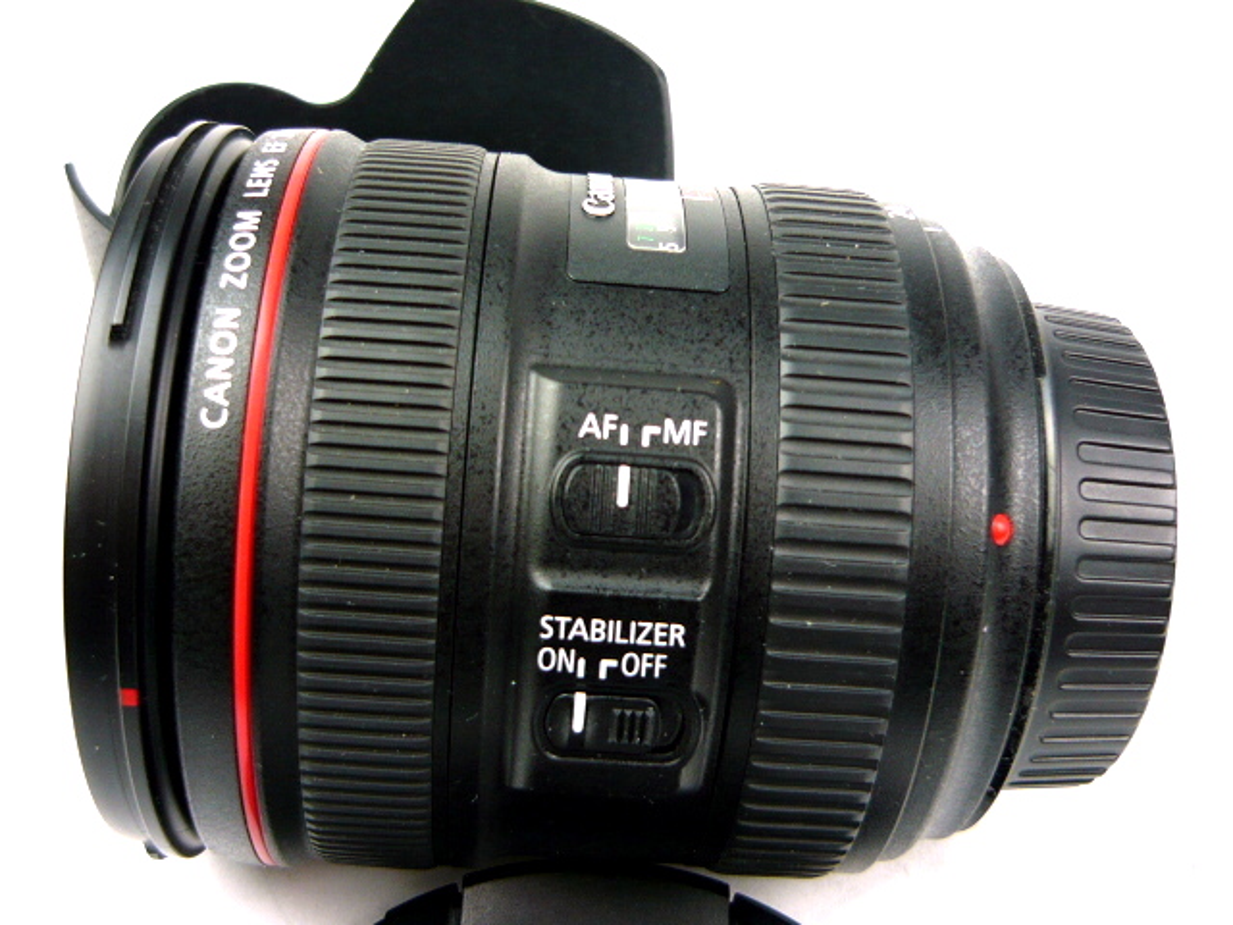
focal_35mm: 42
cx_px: 616
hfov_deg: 44.8
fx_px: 1496
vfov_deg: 34.3
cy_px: 462
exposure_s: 1/30
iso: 100
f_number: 2.8
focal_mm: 5.5
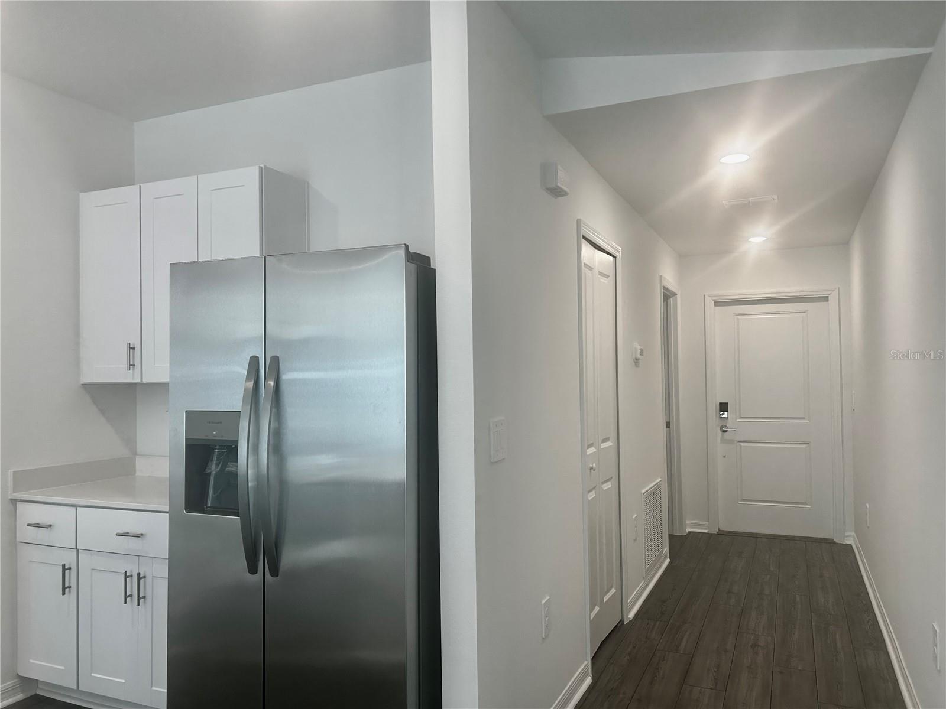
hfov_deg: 67.3
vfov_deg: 53.1
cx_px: 473
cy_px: 354
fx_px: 711
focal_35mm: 26
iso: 80
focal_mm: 5.7
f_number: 1.5
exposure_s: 1/120
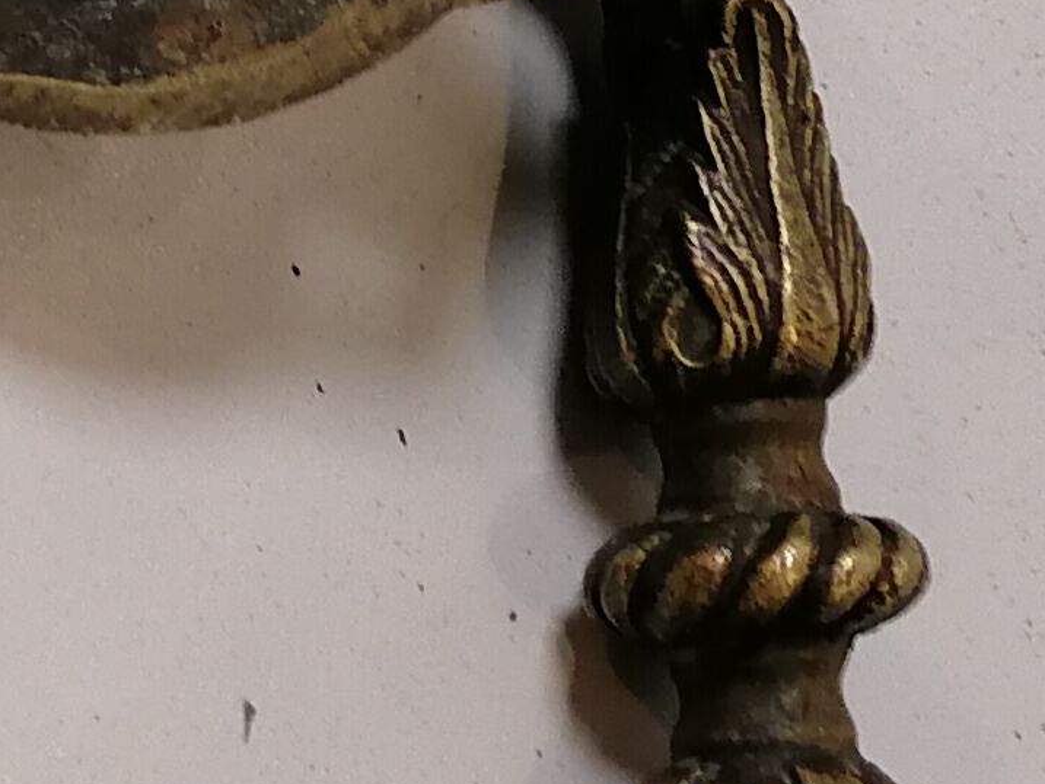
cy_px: 519
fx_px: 4378
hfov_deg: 12.6
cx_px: -701
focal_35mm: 145
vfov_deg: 10.2
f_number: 1.8
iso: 160
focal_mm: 5.4
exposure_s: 1/33.3
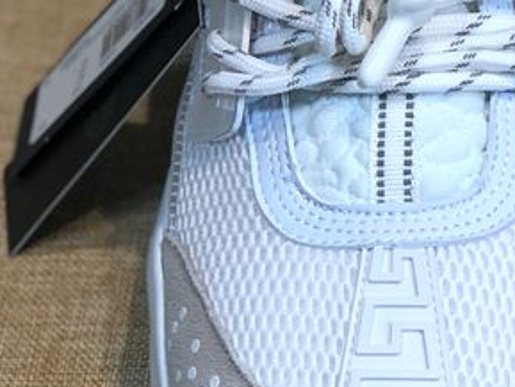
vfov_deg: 7.5
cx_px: 574
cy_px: 39
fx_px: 2932
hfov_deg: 9.9
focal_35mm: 197
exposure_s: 1/33
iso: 25
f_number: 2.8
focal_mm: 6.6
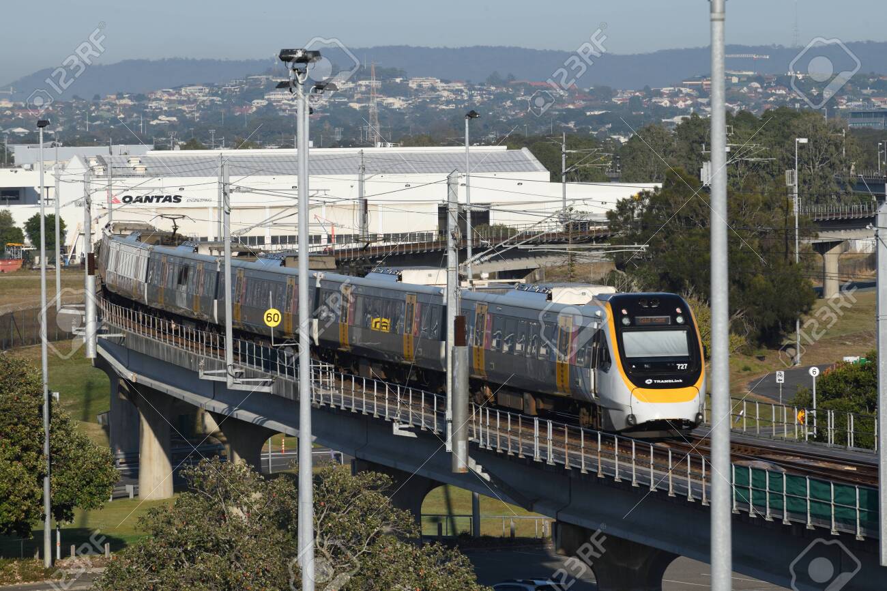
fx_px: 5911
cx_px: 444
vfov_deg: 5.7
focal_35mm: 240
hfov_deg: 8.6
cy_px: 296
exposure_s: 1/250
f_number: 13
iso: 200
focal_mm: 240
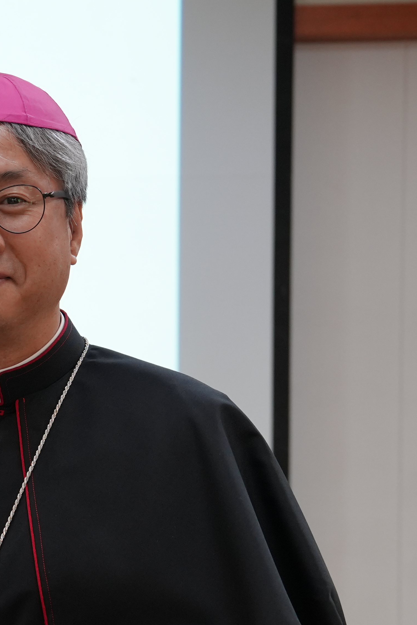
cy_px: 567
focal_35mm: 139
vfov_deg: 14.6
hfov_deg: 9.5
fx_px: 2415
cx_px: -279
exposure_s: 1/160
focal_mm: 45
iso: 1000
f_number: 4
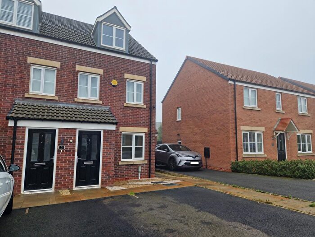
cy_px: 118
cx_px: 158
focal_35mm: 23
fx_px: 209
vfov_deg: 58.9
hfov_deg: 73.9
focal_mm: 5.4
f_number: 1.8
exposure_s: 1/180
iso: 50
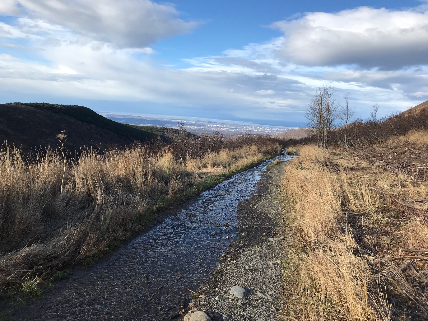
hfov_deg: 63.4
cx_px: 214
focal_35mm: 28
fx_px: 346
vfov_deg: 49.7
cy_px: 160
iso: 20
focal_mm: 3.99
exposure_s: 1/1808
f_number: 1.8
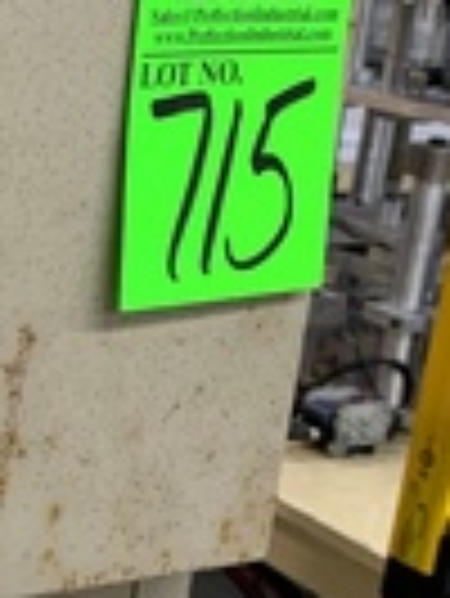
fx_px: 1627
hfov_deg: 14.1
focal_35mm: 94
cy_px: 355
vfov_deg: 20.8
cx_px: -342
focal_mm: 4.25
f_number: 1.8
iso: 80
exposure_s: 1/60
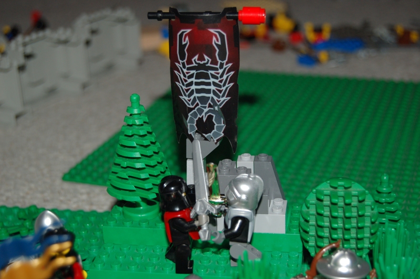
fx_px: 734
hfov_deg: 31.9
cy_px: 140
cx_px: 210
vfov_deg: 21.5
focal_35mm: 63
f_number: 5.3
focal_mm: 42
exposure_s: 1/60
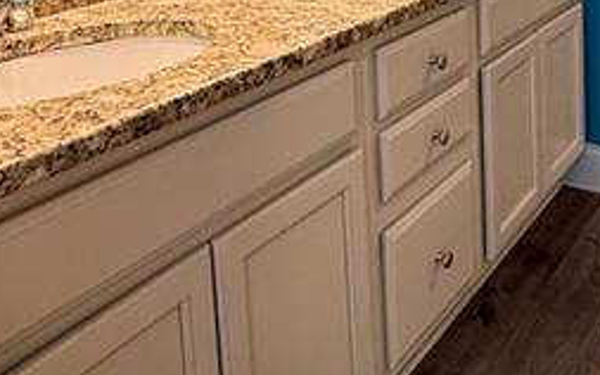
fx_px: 736
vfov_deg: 25.2
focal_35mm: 45
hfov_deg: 43.1
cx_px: 441
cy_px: -95
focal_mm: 2.22
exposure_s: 1/60
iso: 200
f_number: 2.2
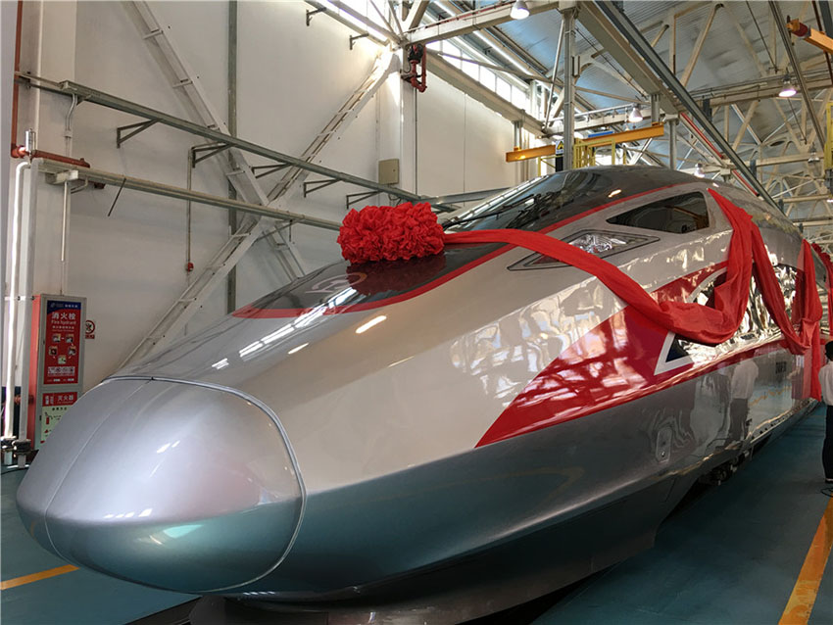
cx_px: 416
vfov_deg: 48.2
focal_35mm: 29
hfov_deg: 61.6
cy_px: 312
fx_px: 698
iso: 25
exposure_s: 1/33
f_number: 2.2
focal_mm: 4.15
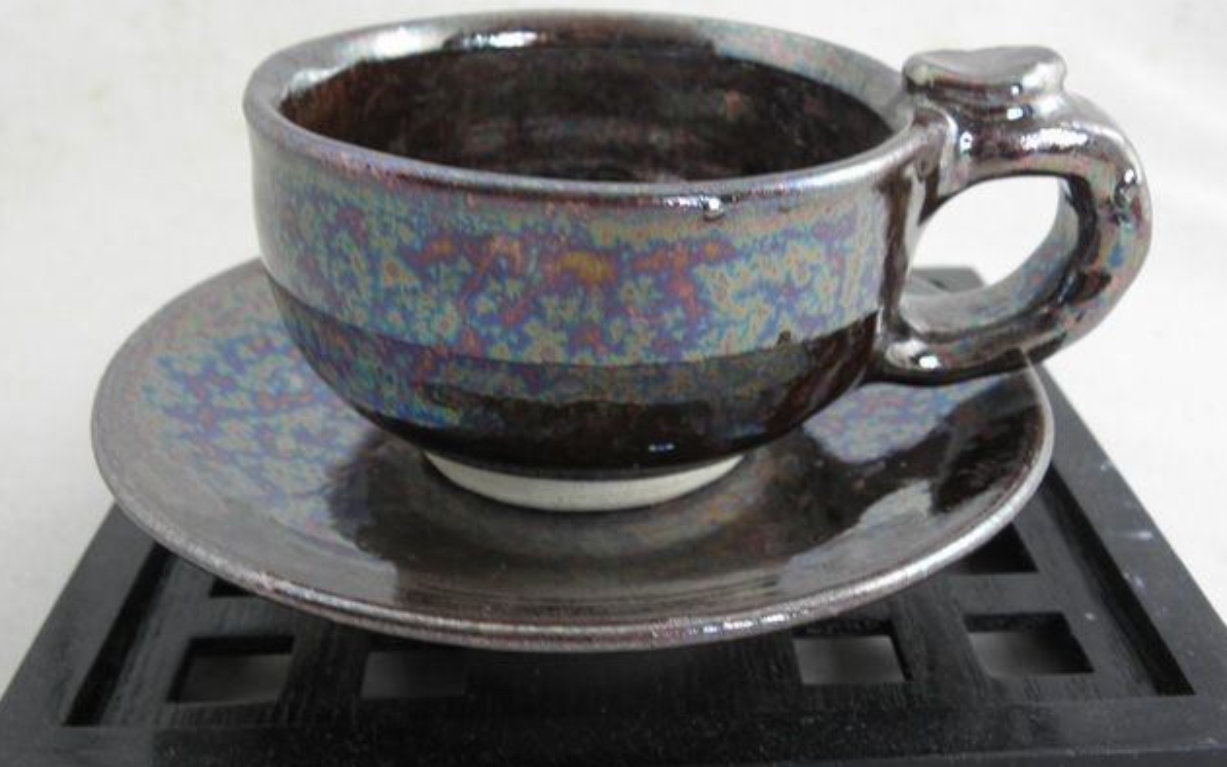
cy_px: 370
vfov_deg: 30.6
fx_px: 1405
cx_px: 617
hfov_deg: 47.2
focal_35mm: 42
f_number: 3.2
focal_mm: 7.07
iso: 125
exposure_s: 1/10
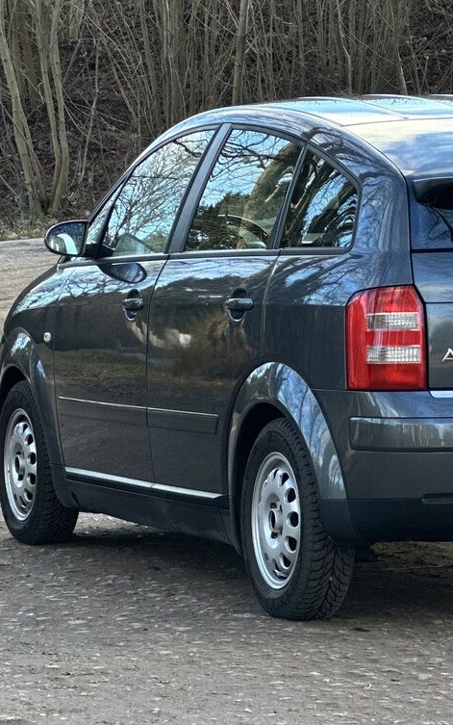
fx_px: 3652
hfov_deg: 7.1
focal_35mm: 185
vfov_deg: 11.3
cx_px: 179
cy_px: 150
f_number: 2.8
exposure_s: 1/121
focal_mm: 9
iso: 125
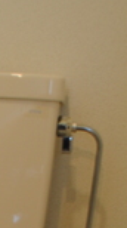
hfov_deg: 9.6
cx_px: -114
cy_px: 277
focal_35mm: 118
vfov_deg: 17.3
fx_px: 710
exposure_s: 1/1.3
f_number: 4
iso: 100
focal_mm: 18
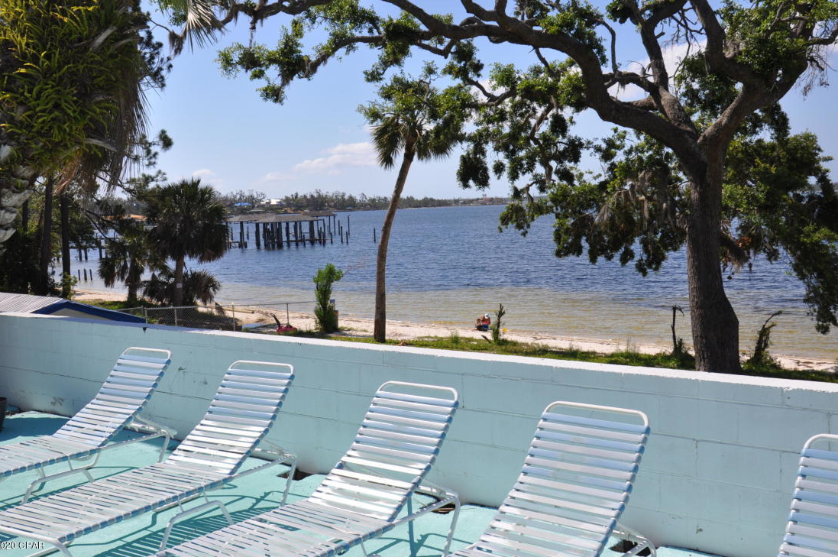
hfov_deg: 49.0
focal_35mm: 40
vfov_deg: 33.7
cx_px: 425
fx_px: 919
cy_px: 274
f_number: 10
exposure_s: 1/400
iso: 200
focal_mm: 25
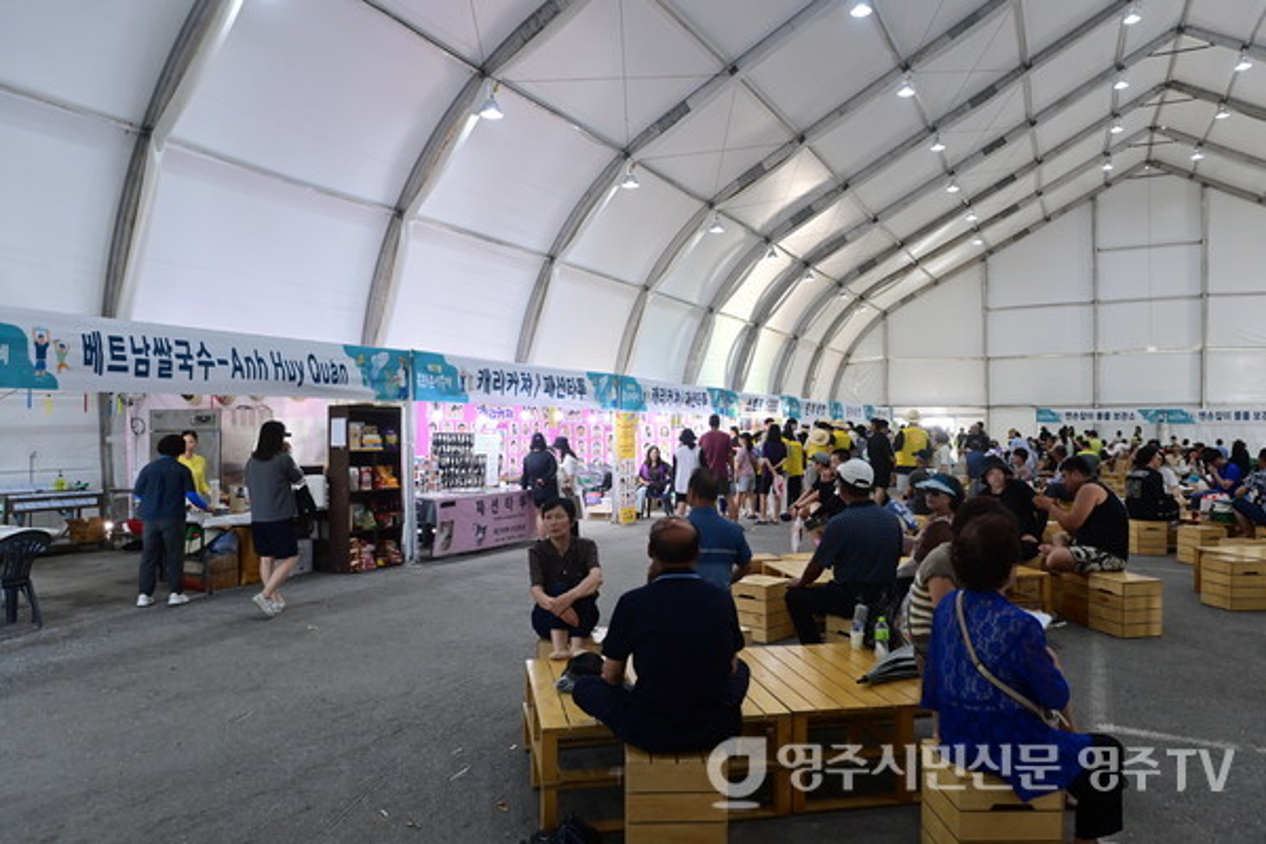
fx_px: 844
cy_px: 422
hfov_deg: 73.7
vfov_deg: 53.1
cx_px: 633
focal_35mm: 24
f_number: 4.5
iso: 2500
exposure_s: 1/100
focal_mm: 24
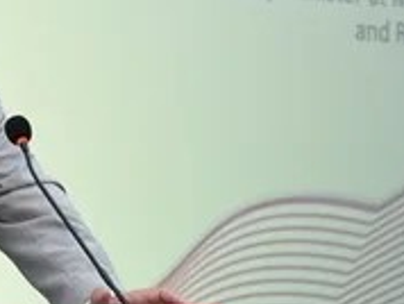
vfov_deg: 8.8
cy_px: 119
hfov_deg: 11.7
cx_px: 129
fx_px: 1975
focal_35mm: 169
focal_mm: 70
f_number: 4.5
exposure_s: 1/125
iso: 800
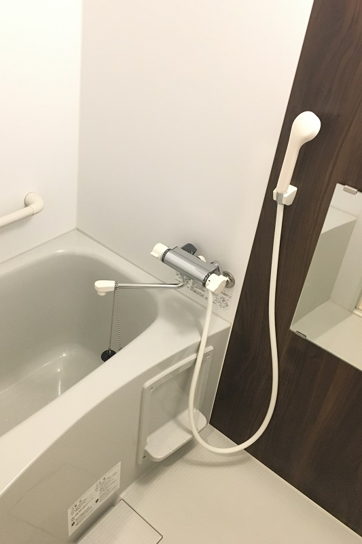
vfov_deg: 54.3
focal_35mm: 35
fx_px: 528
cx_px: 164
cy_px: 241
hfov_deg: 37.8
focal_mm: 4.15
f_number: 2.2
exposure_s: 1/30
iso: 250
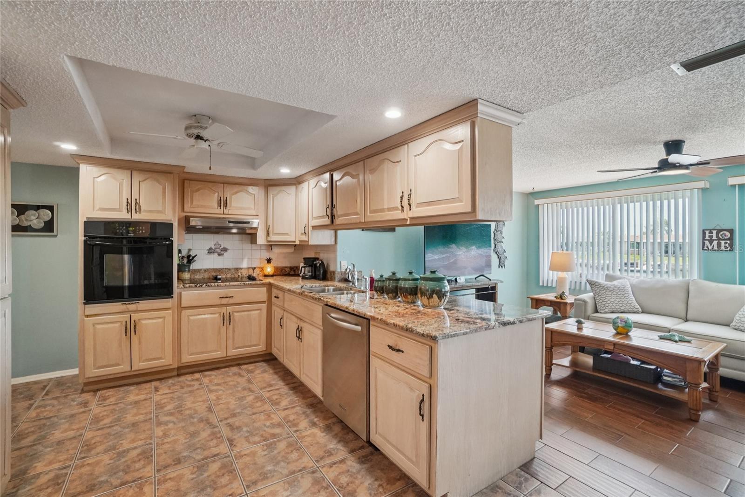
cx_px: 372
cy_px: 248
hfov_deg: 100.4
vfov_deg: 77.3
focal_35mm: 15
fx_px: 310
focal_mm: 10
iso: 1000
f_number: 8
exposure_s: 1/30
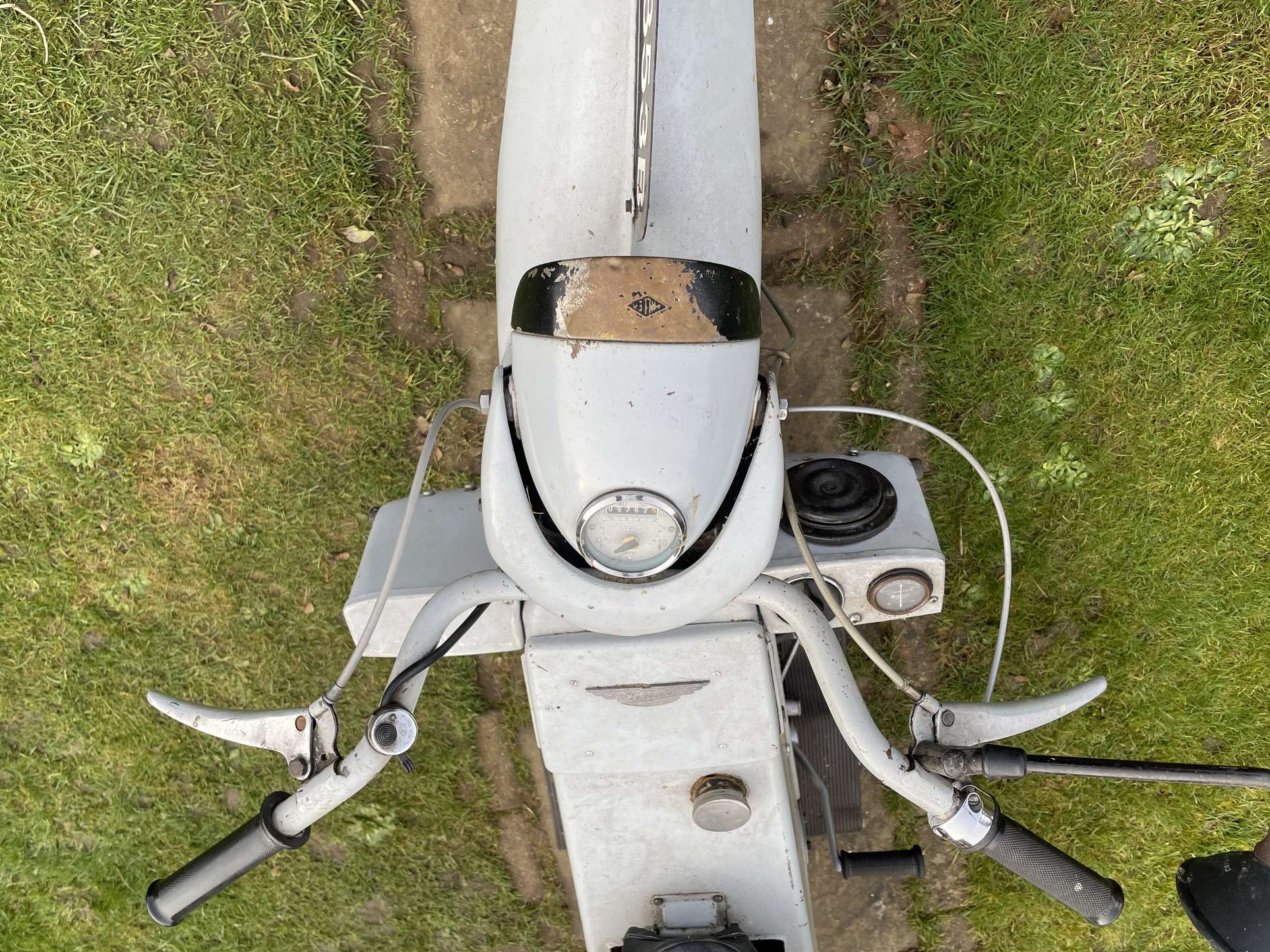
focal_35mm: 27
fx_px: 990
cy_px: 489
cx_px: 615
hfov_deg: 65.3
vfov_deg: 51.3
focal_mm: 4.2
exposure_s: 1/622
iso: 32
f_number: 1.6
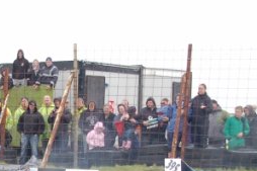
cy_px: 211
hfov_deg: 17.0
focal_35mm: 117
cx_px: -10
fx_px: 837
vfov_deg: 11.4
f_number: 4.5
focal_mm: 31
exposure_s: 1/500
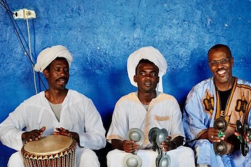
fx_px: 642
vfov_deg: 14.9
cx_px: 159
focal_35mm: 92
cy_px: 105
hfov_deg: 22.1
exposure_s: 1/640
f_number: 4
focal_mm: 71
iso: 12800
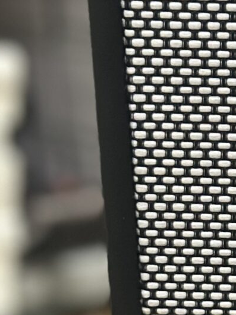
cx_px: 555
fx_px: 2111
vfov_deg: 8.5
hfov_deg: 6.1
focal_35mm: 232
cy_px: 332
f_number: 1.78
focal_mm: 6.86
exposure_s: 1/50
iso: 320
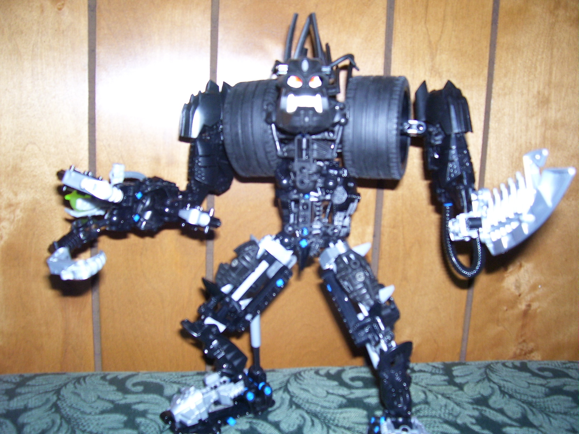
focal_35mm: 34
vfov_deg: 41.8
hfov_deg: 54.0
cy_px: 217
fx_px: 569
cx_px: 290
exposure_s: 1/60
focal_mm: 5.6
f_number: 2.7
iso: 125
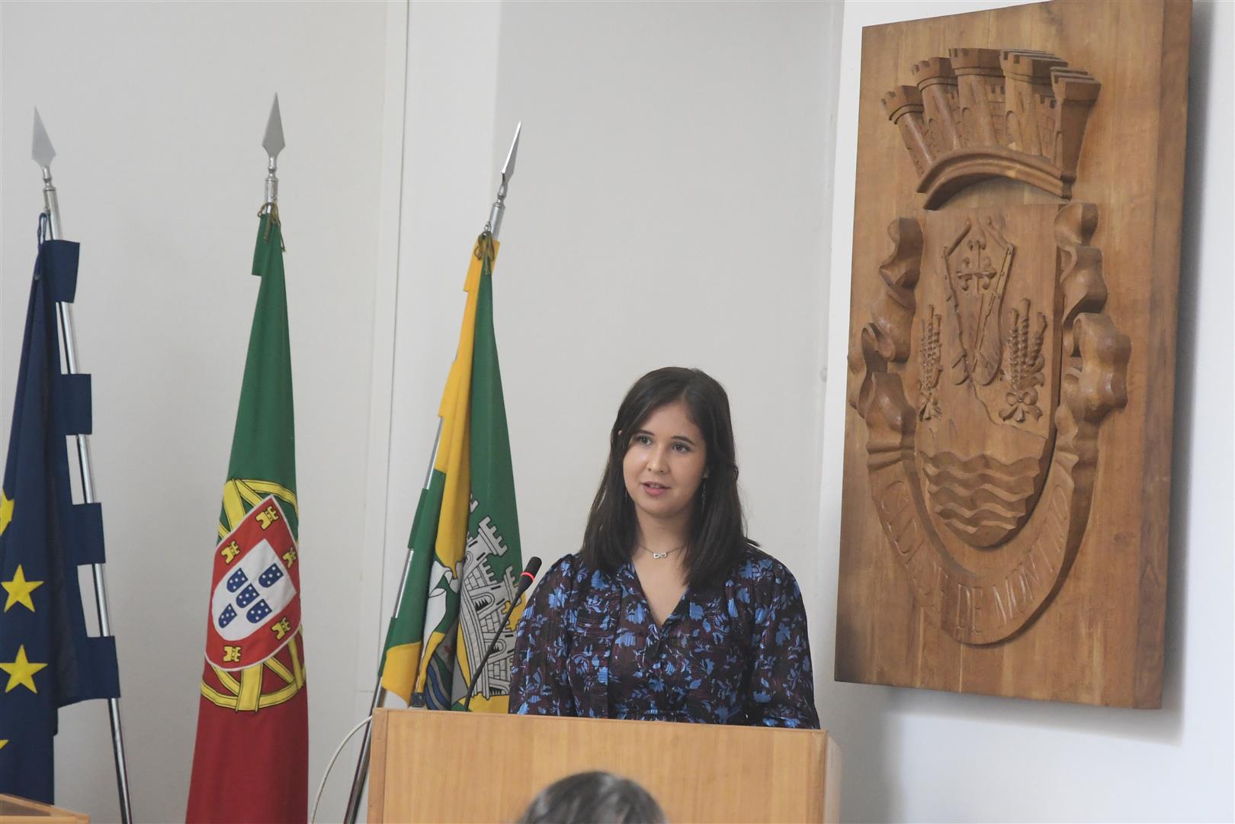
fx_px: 4116
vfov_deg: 11.4
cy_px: 412
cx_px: 618
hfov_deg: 17.1
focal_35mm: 120
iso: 1600
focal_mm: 80
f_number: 4
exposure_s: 1/250
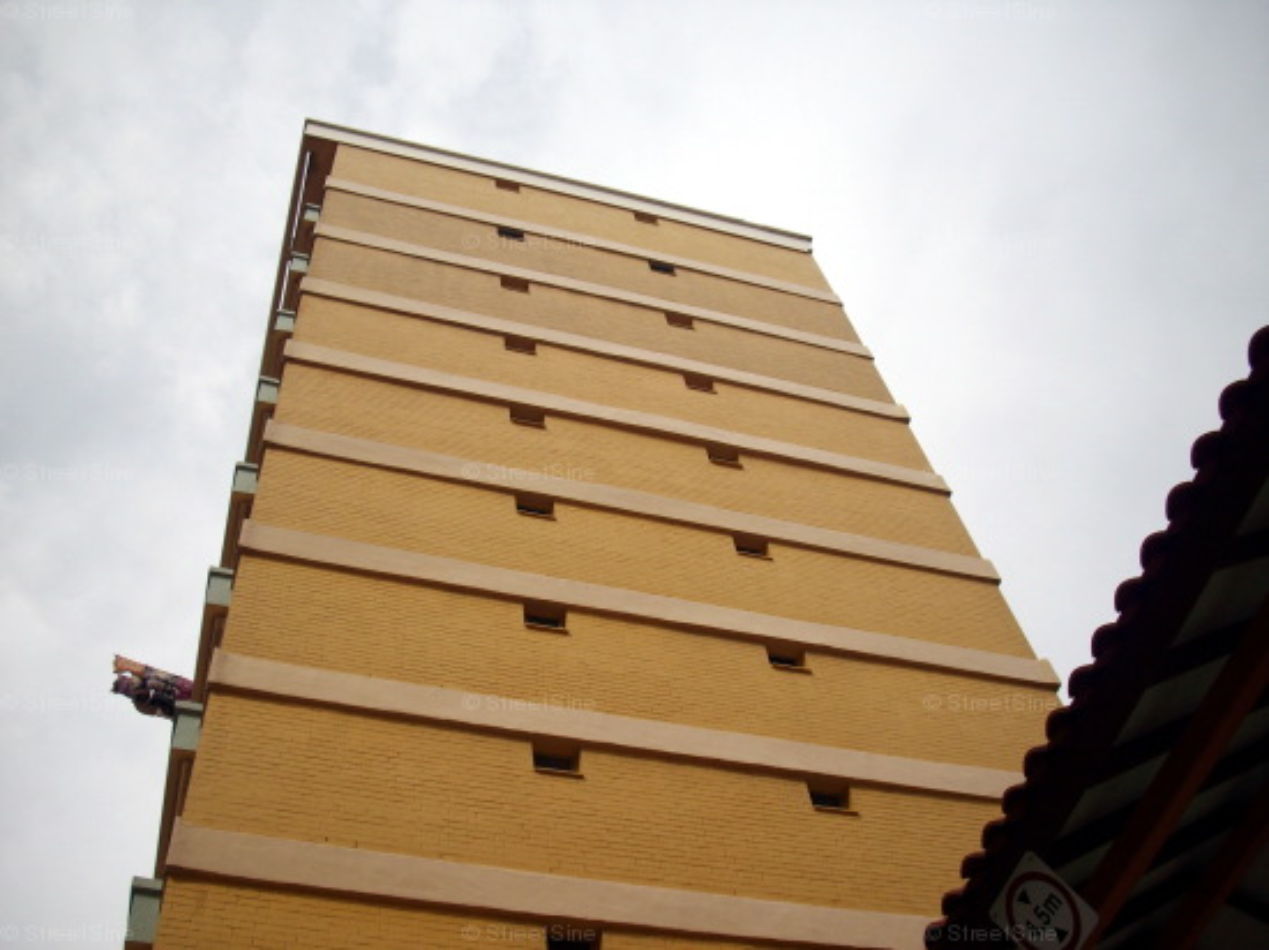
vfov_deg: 38.6
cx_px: 634
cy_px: 475
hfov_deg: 50.2
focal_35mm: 37
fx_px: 1356
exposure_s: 1/500
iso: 80
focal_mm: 6.2
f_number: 5.6
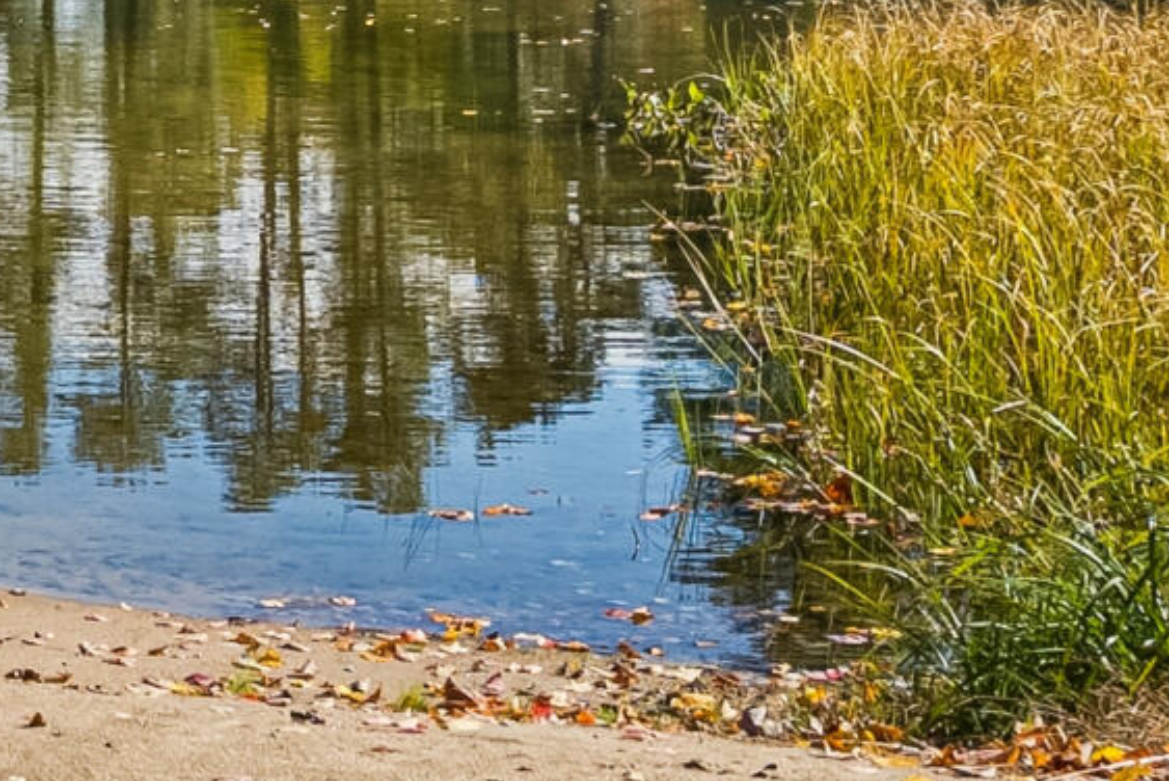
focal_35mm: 112
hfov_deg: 16.9
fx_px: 3639
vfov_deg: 11.9
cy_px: -248
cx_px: -448
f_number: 7.1
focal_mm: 21
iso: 320
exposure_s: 1/640
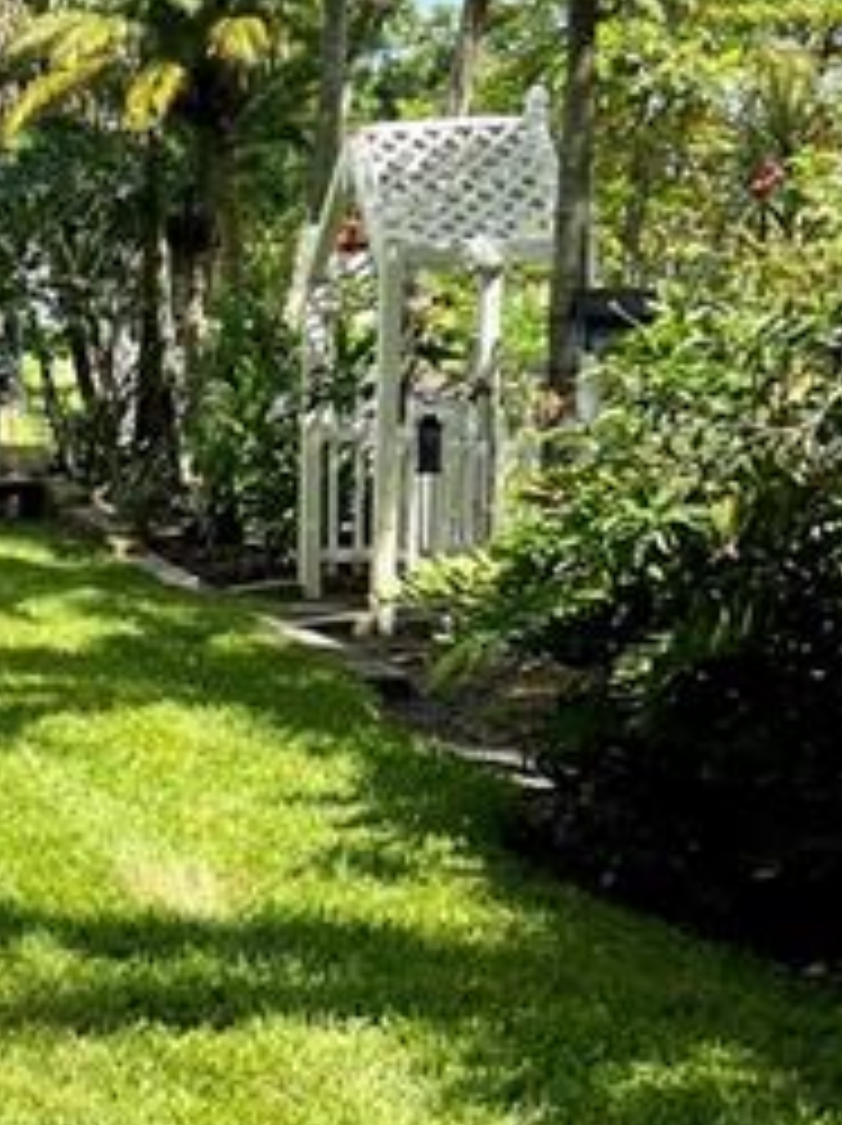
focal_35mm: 80
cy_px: 634
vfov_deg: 24.4
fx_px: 2599
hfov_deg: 17.0
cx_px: -342
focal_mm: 5.7
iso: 50
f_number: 1.5
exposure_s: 1/1645
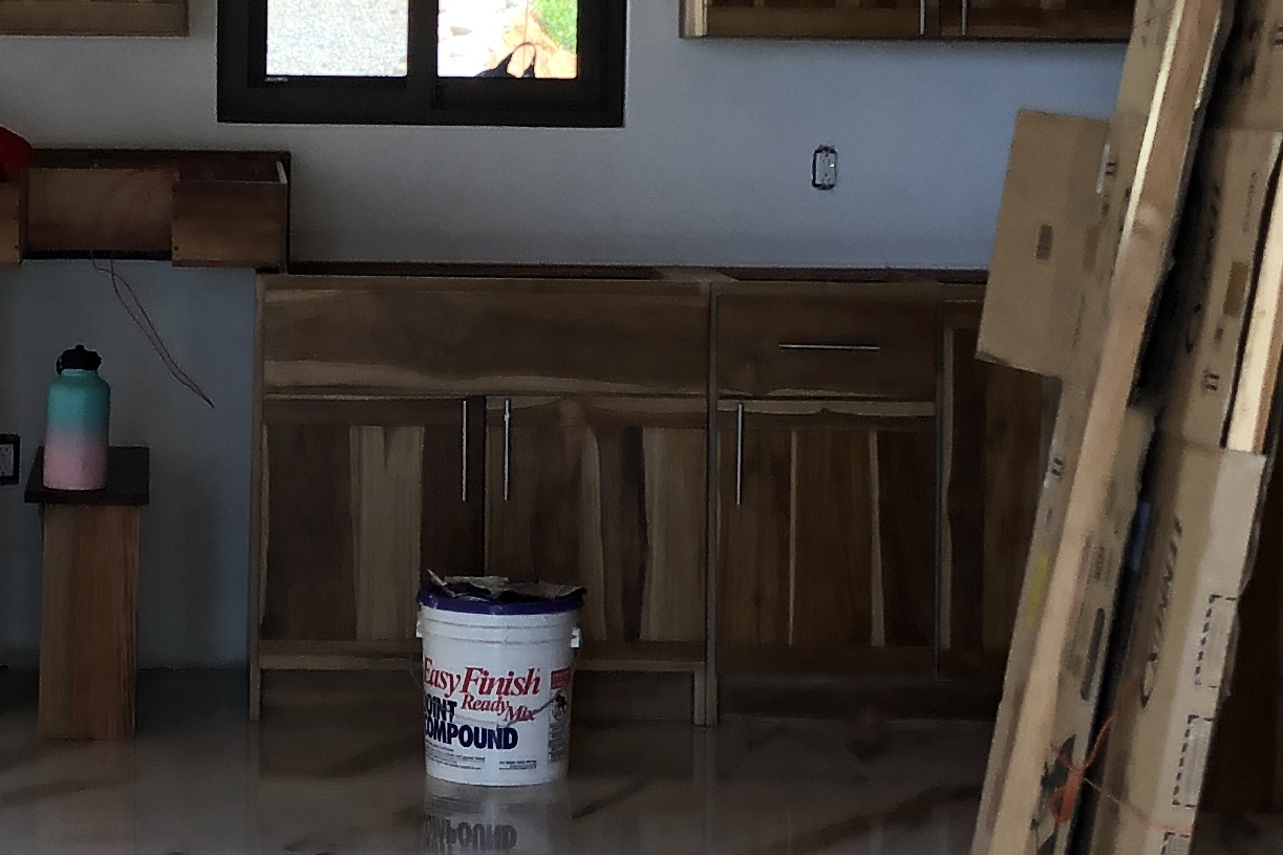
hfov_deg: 21.1
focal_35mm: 96
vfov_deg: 14.2
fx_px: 3421
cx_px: 371
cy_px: 199
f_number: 1.8
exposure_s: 1/120
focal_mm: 3.99
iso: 50
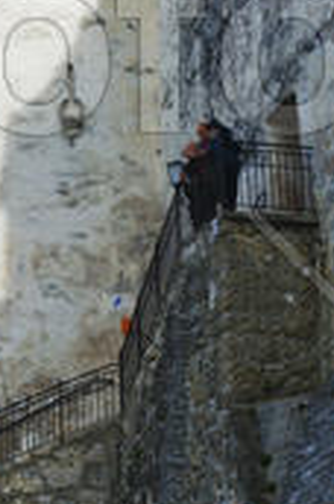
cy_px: 62
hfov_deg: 9.6
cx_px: 98
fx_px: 1984
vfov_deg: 14.3
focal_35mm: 142
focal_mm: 28
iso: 100
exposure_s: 1/350
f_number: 9.5
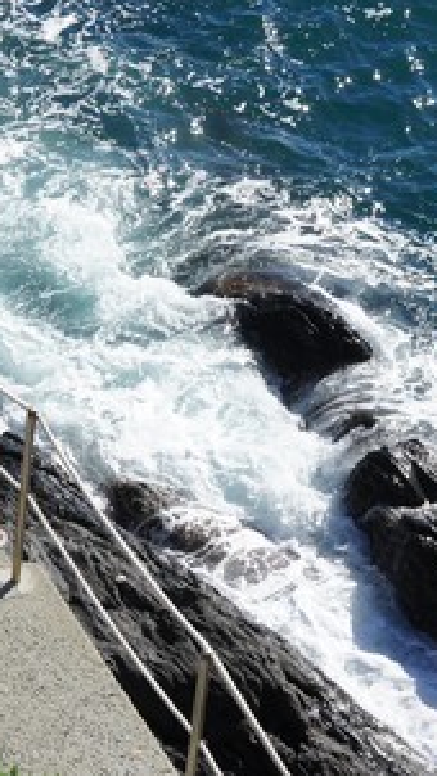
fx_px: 2508
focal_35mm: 122
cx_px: -129
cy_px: 385
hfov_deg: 9.8
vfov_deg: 17.6
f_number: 13
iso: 250
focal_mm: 51
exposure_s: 1/200
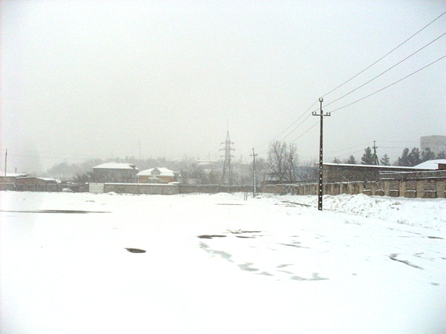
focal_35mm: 38
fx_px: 490
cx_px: 223
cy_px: 167
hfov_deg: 49.0
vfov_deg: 37.7
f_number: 2.8
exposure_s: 1/250
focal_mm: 6.3
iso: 80
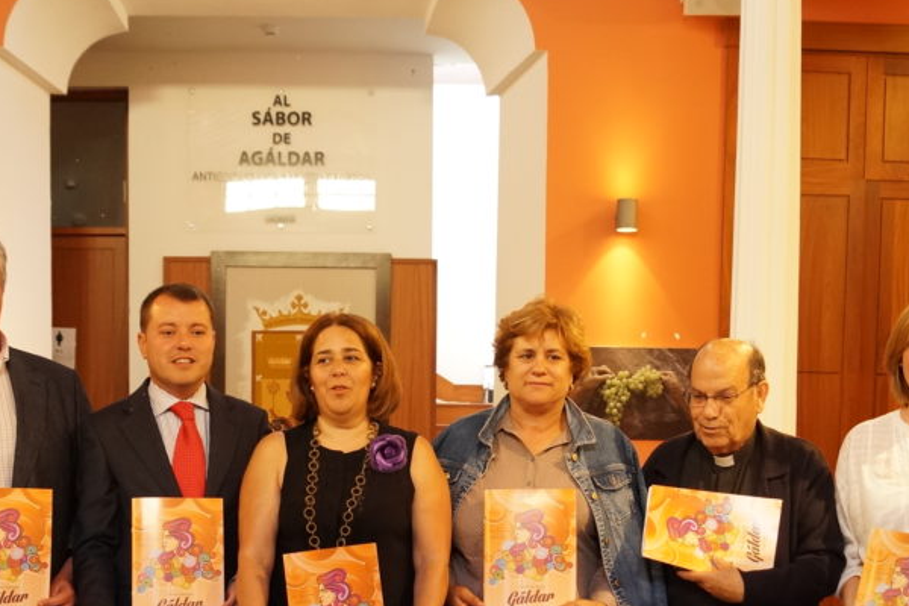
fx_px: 1363
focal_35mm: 54
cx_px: 365
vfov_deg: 24.1
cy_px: 583
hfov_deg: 36.7
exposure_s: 1/40
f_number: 3.5
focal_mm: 18
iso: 800
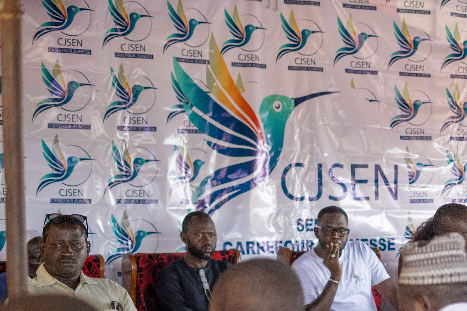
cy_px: 271
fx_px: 1375
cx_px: 488
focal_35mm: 106
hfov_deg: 18.7
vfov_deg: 12.8
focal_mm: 50
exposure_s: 1/200
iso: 1000
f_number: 2.5
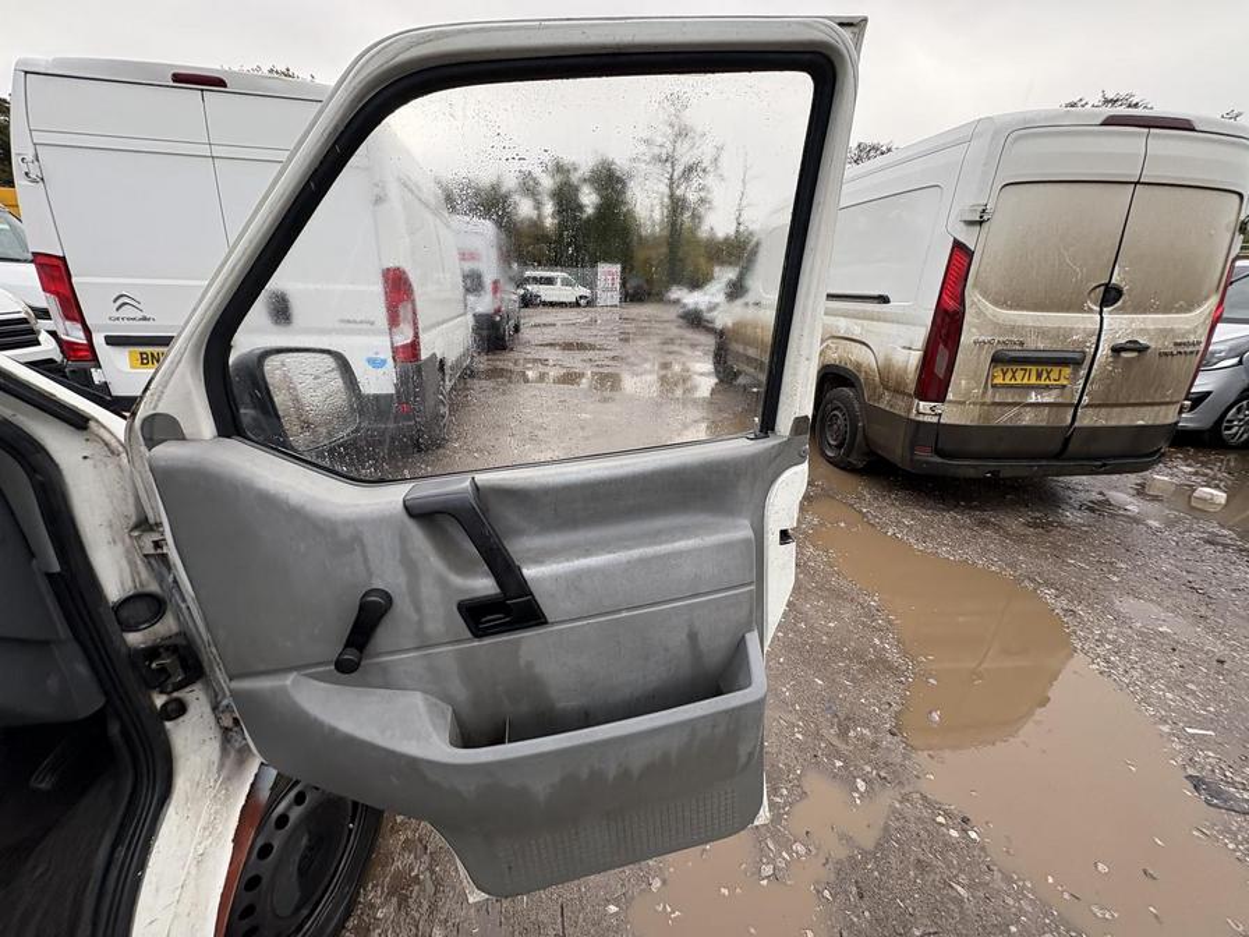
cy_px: 468
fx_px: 505
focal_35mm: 14
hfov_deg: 102.1
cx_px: 624
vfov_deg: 85.7
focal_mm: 2.22
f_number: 2.2
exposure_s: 1/194
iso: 40
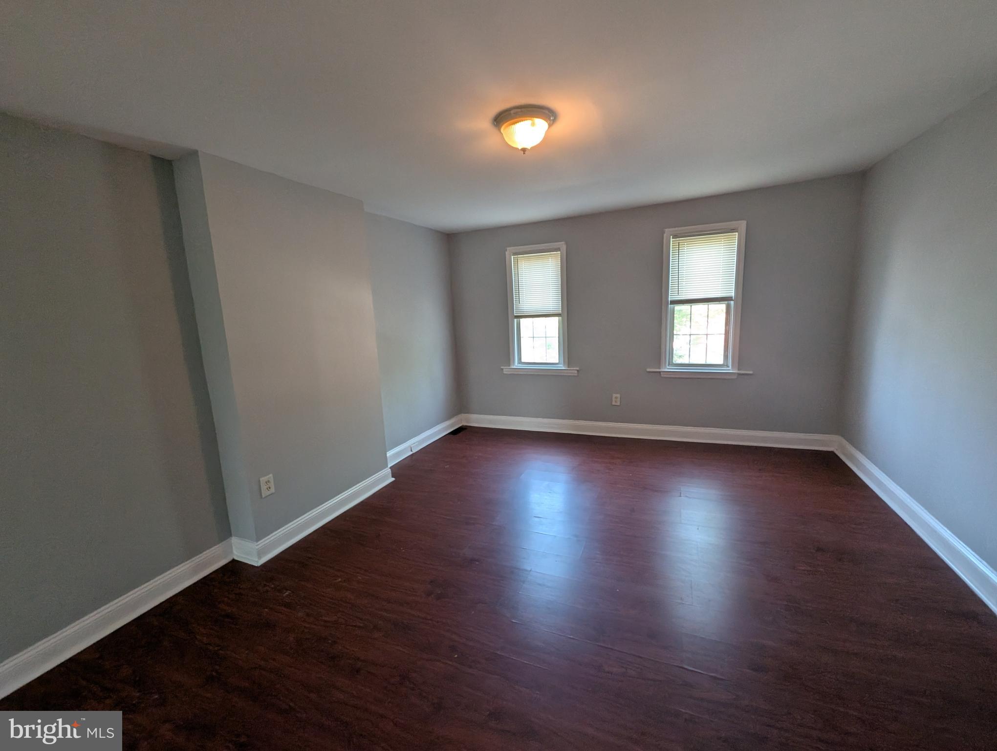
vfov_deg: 90.1
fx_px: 375
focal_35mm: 13
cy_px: 376
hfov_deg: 106.1
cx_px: 498
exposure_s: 1/60
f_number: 2.2
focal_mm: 1.95
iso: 203
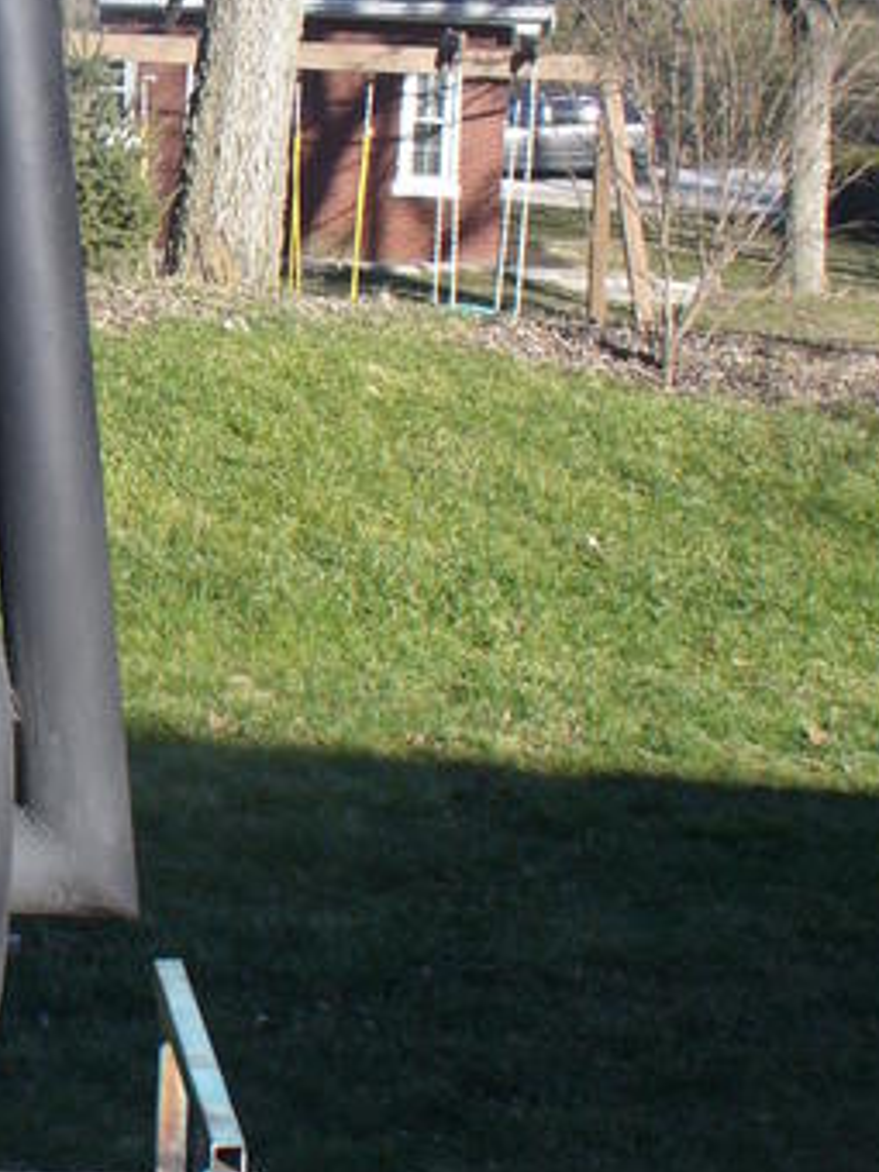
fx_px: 3318
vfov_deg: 20.0
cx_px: -250
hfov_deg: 14.5
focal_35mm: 98
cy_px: 586
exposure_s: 1/200
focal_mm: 6.1
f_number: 5.6
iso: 80
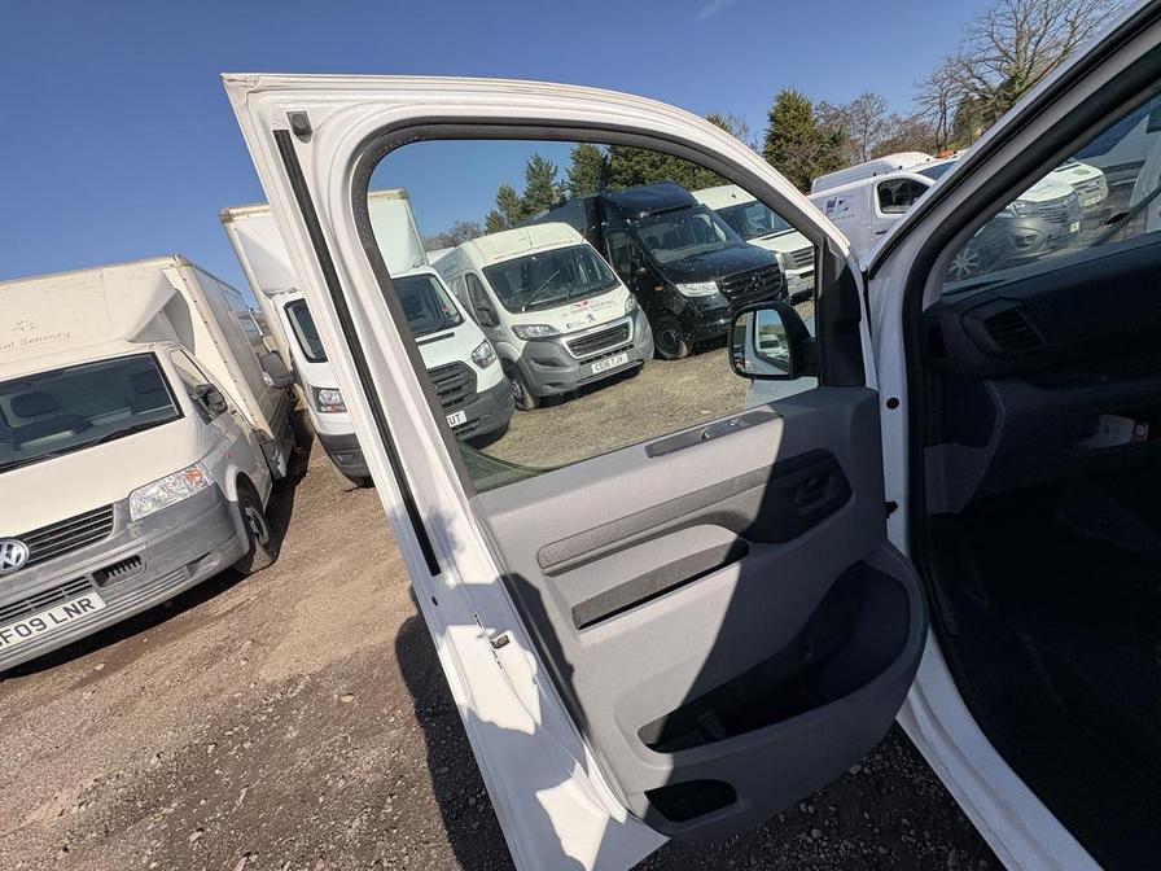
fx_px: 470
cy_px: 436
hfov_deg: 102.1
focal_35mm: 14
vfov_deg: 85.7
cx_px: 580
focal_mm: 2.22
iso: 40
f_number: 2.2
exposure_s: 1/849
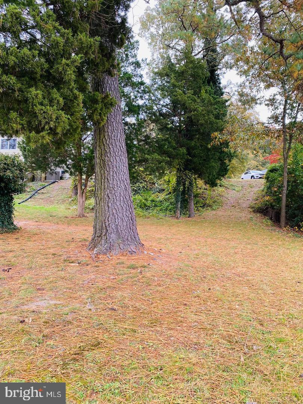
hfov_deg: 53.1
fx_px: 303
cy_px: 202
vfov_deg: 67.3
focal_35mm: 26
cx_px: 152
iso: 32
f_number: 1.8
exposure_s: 1/122
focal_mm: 4.25
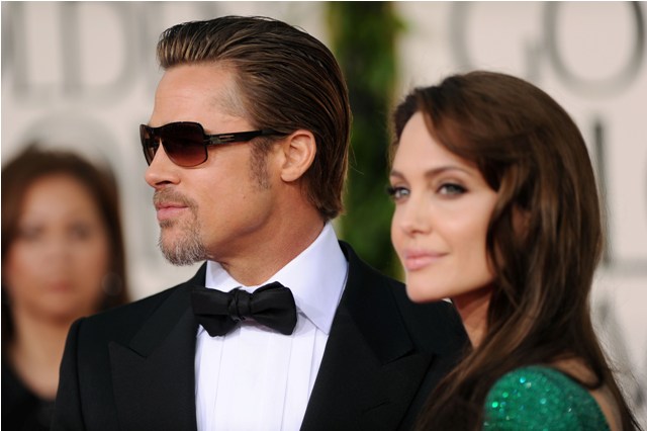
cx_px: 324
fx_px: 5389
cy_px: 216
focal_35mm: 300
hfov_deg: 6.9
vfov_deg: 4.6
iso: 400
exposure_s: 1/1250
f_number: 2.8
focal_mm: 300
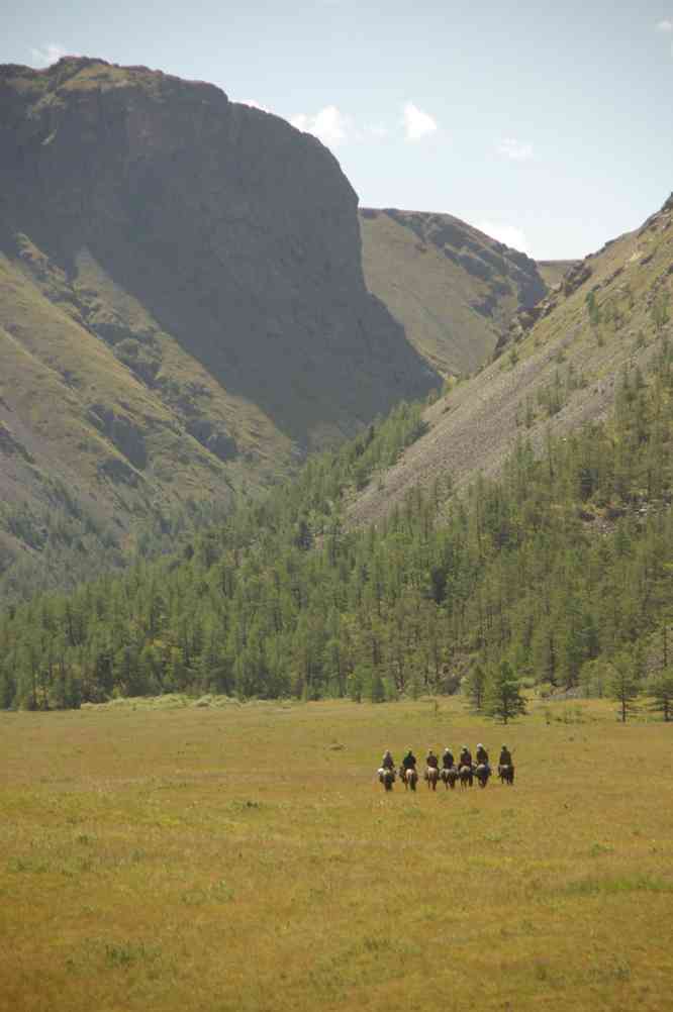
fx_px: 5479
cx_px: 336
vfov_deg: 10.6
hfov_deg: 7.0
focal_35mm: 195
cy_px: 506
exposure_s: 1/250
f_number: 6.7
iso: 100
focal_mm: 130
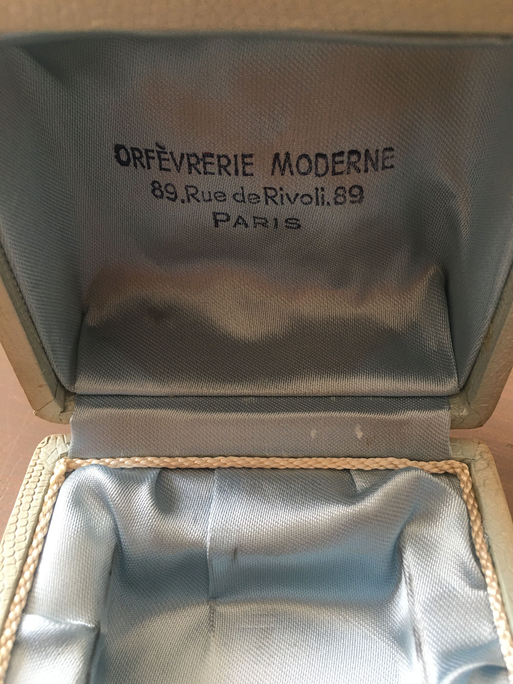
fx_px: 573
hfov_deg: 48.2
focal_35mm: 29
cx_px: 256
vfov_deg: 61.7
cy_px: 342
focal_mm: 4.15
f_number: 2.2
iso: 64
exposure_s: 1/17
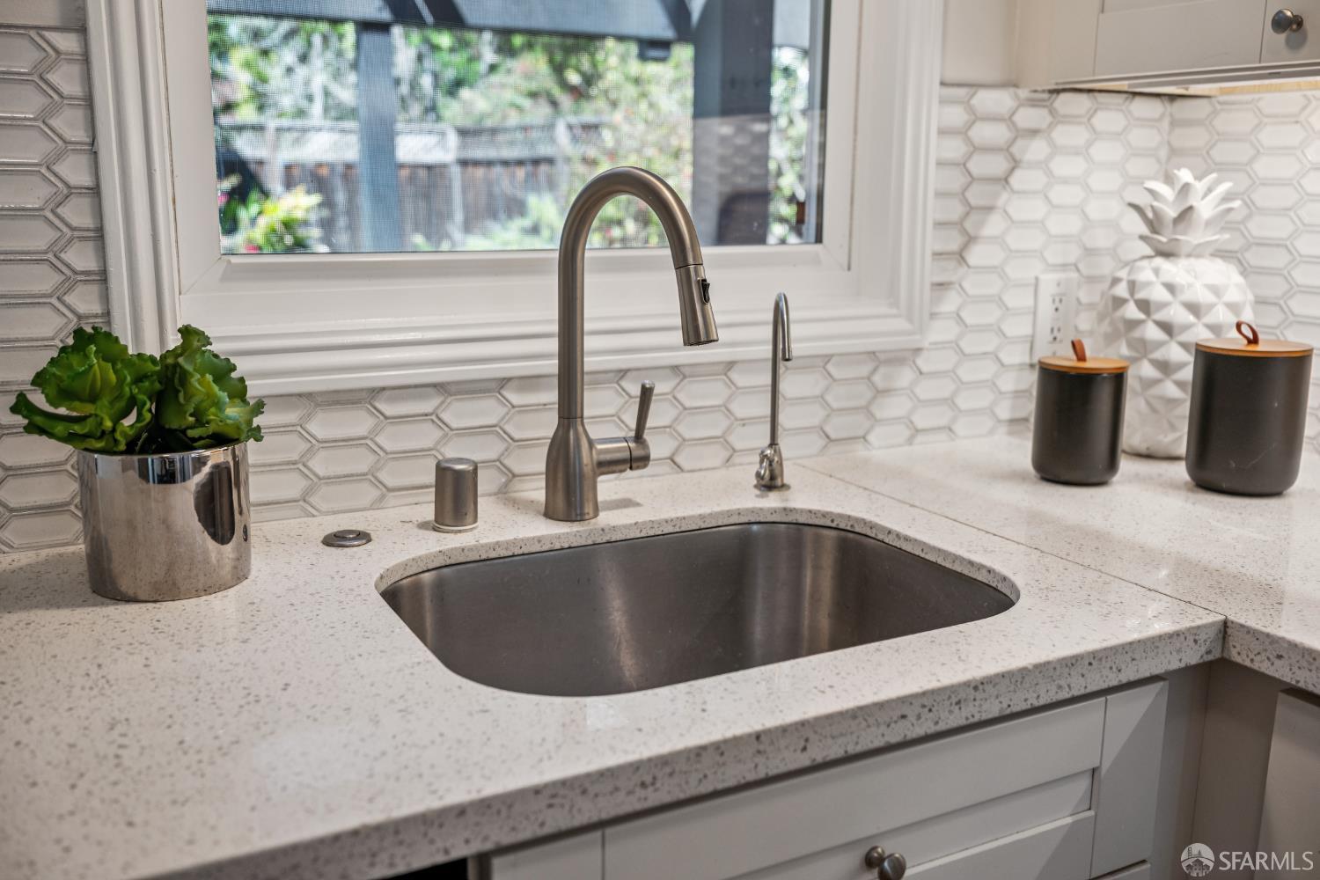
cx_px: 660
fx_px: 1210
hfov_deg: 57.2
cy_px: 440
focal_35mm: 33
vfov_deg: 40.0
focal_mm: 33
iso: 100
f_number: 3.5
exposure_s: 1/100
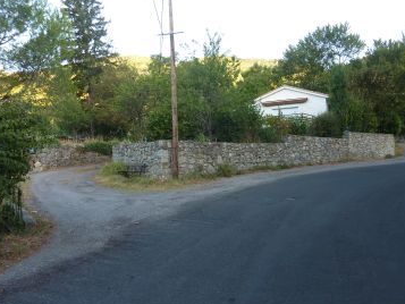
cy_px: 154
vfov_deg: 49.8
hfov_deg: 63.4
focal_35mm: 28
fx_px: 328
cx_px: 213
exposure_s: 1/50
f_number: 3.3
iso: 80
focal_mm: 4.1
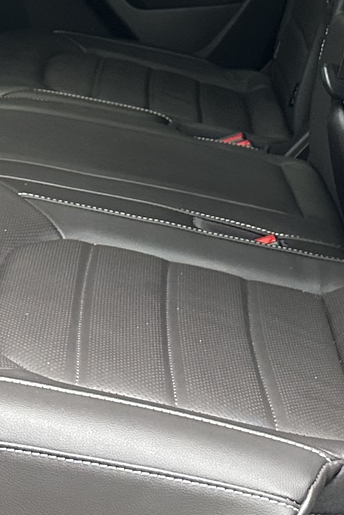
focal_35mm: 106
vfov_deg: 18.5
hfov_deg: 12.8
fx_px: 1519
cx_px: 15
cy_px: -63
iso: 500
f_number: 1.78
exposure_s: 1/60
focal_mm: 6.86
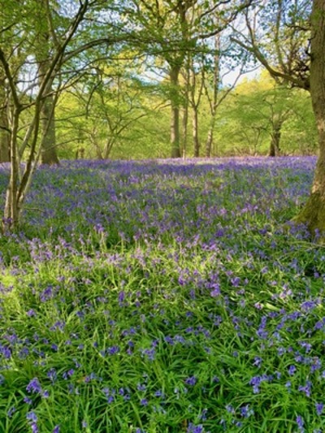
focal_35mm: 26
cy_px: 216
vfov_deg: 67.3
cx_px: 162
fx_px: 325
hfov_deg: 53.1
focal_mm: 4.25
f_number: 1.8
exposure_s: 1/121
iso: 64
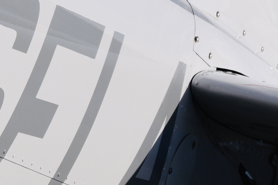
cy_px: -72
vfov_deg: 5.2
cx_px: 105
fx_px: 2023
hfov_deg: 7.9
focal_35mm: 262
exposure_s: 1/500
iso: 200
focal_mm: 45
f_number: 11
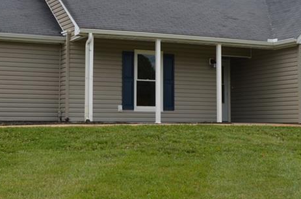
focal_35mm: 73
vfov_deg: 18.5
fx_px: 609
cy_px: 53
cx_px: 127
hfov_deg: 27.7
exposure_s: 1/250
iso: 100
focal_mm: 22
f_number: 8
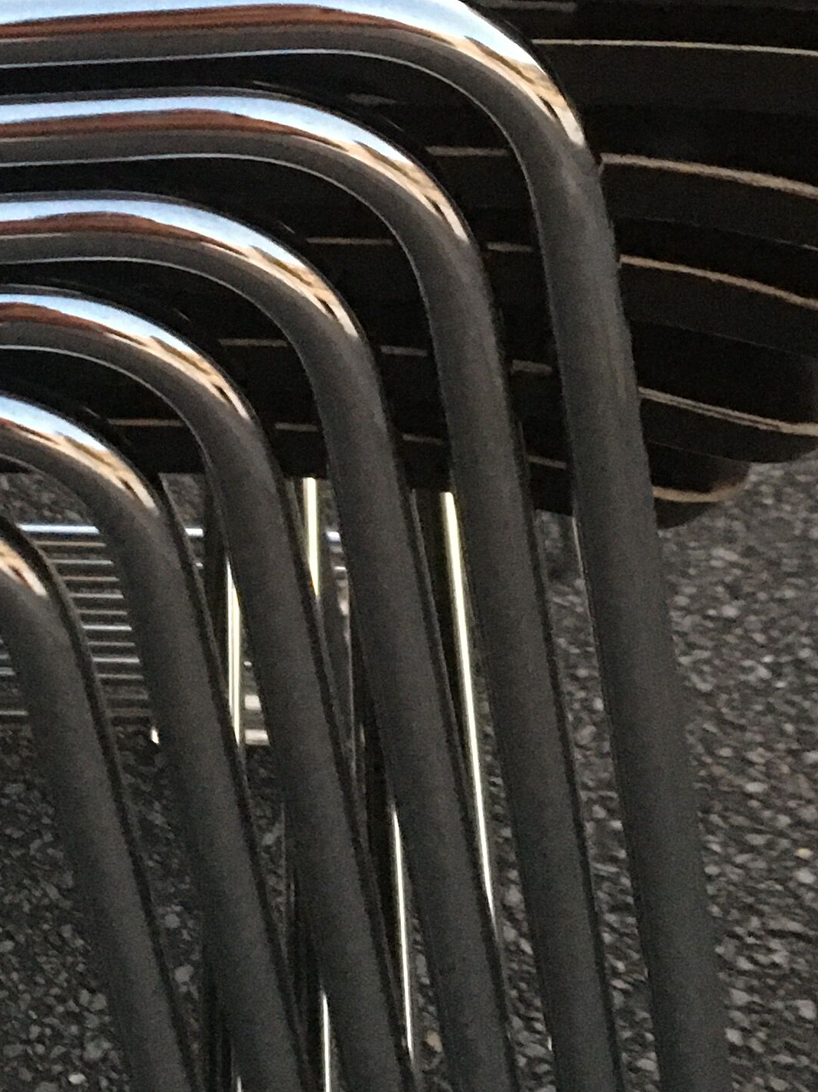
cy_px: 74
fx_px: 2584
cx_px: 234
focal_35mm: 82
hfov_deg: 17.9
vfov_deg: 23.1
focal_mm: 4.15
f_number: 2.2
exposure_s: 1/17
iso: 320
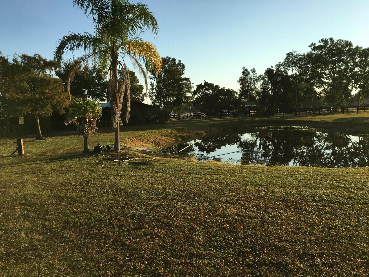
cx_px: 184
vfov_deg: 48.2
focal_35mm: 29
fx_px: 309
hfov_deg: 61.7
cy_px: 138
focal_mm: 4.15
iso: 25
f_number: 2.2
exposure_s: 1/1282
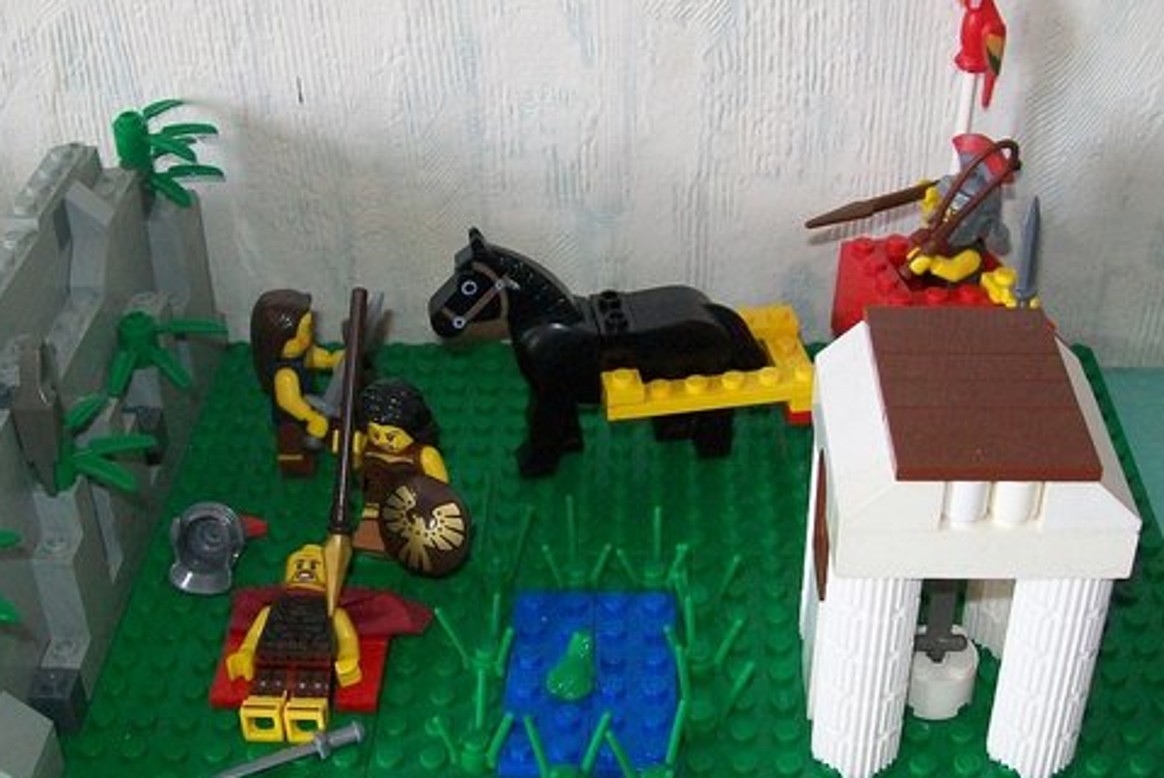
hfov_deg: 39.5
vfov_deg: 27.0
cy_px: 367
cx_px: 520
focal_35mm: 50
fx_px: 1618
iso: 160
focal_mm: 6
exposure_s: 1/60
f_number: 2.7
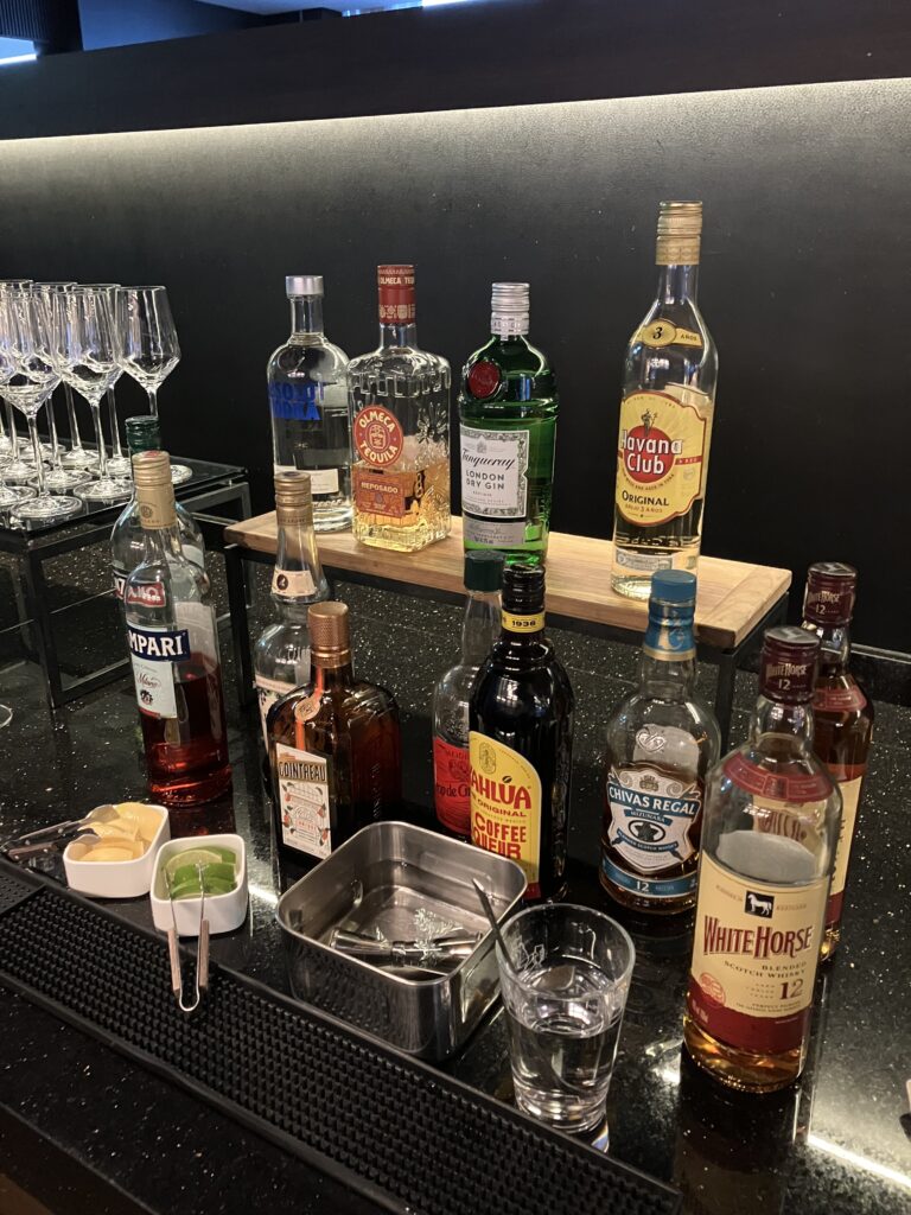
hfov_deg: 49.7
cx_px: 456
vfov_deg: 63.4
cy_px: 608
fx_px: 983
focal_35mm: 28
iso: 640
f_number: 1.8
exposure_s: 1/20
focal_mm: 3.99
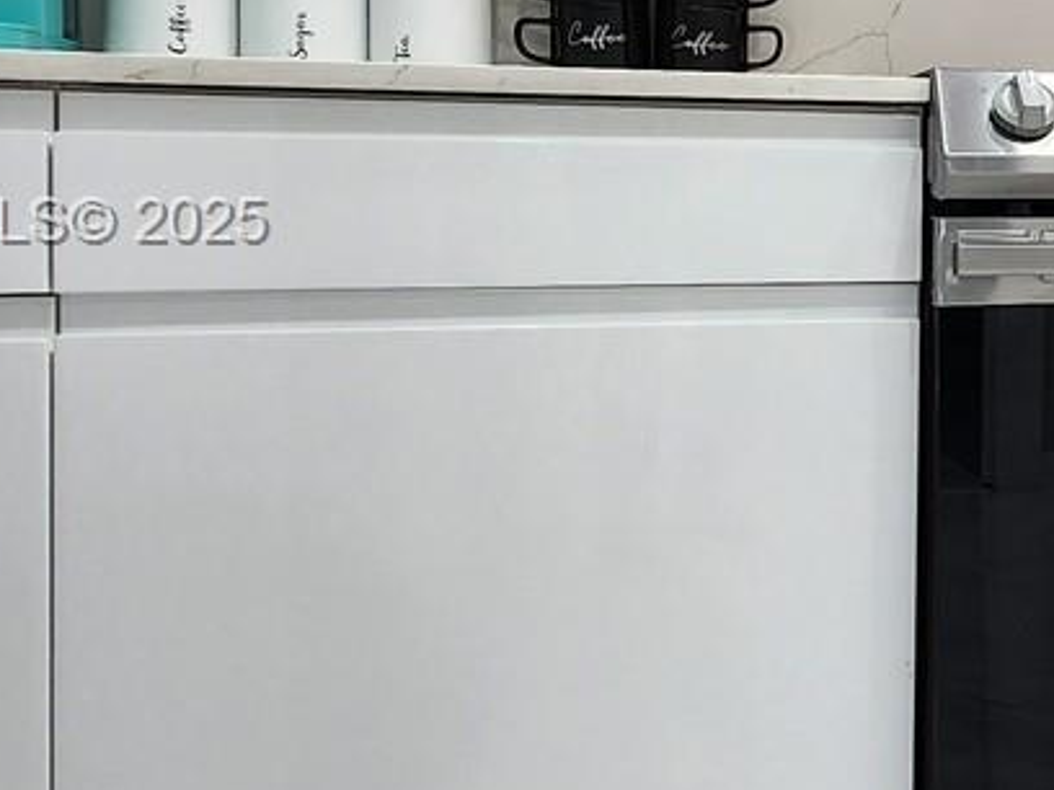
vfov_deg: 28.3
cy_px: 225
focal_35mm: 51
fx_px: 1553
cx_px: 1529
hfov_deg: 27.5
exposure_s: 1/60
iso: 100
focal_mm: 2.2
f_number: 2.2
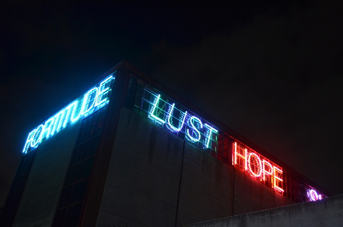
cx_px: 172
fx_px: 371
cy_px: 114
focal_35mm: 39
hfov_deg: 49.6
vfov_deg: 34.1
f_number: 4.2
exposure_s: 1/6
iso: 640
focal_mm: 26
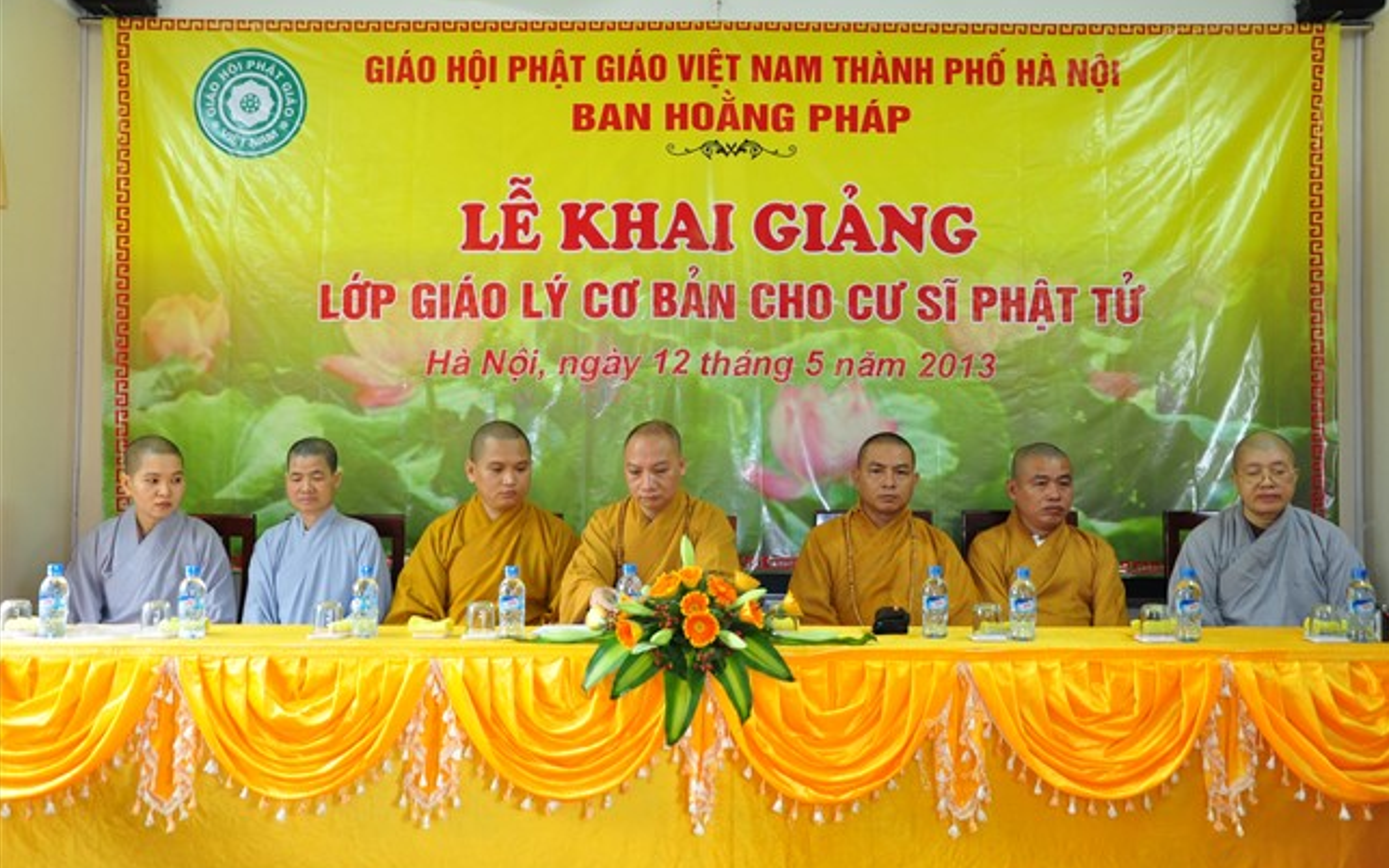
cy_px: 422
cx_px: 700
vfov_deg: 34.4
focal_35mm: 37
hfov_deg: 52.7
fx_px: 1401
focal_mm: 24
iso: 1000
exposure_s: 1/40
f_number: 3.8
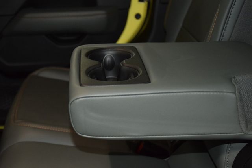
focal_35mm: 60
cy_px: 84
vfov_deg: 22.6
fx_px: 420
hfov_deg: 33.4
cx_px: 126
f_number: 4.2
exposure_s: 1/30
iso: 2000
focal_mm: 40
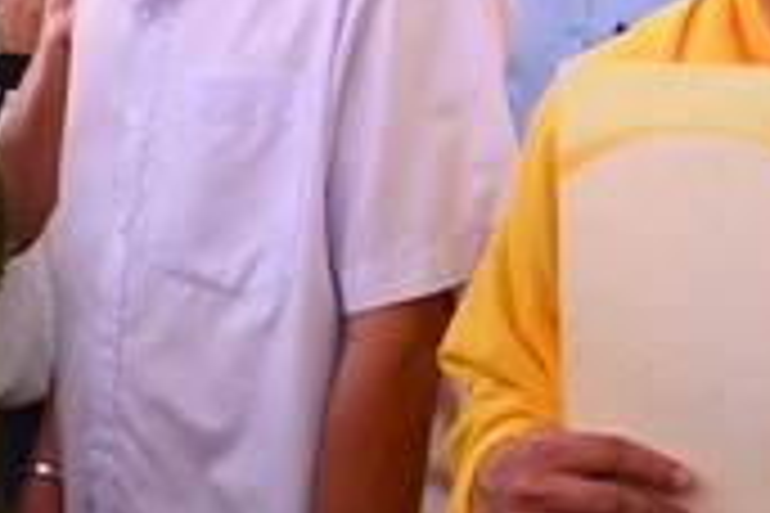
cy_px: -54
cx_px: 639
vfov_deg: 14.7
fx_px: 1946
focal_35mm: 91
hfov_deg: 22.0
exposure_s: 1/250
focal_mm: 24
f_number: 4.5
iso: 1000
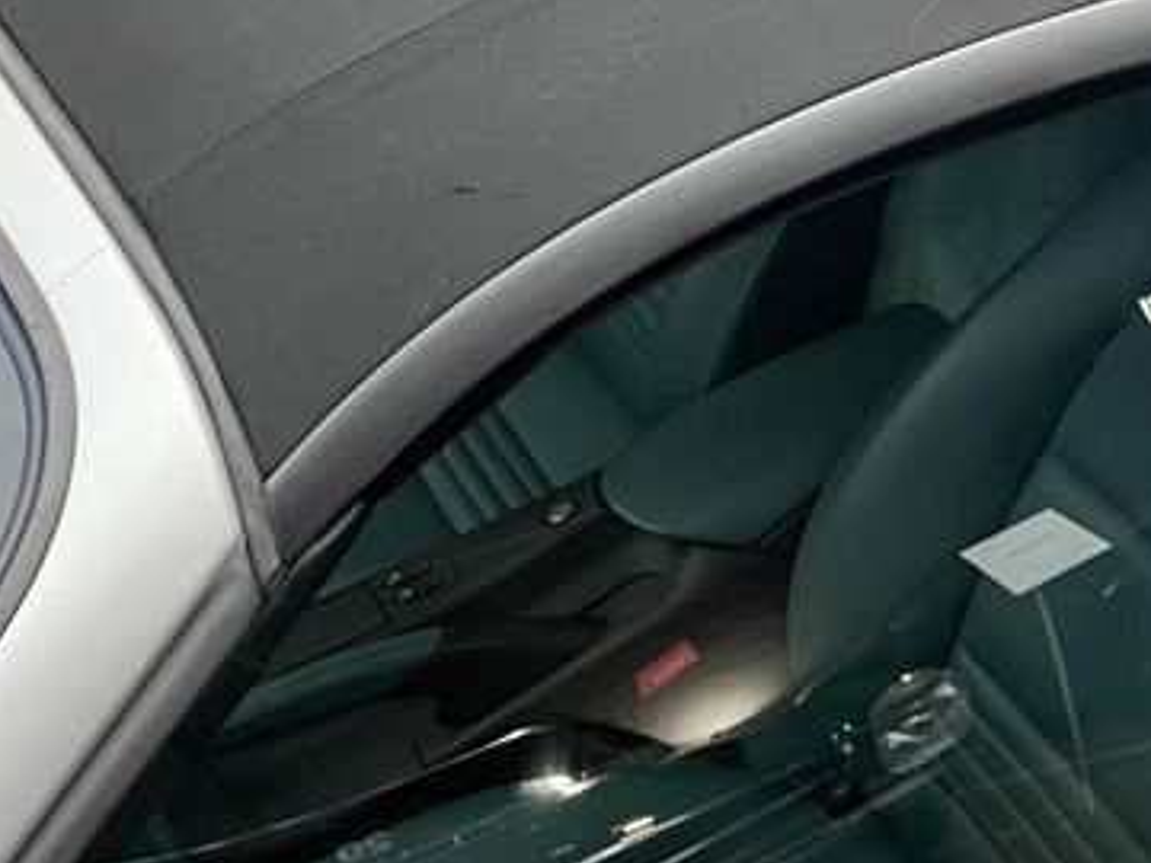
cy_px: -29
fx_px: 2461
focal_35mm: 74
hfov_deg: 25.7
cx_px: 991
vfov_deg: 19.3
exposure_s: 1/50
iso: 100
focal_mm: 4.2
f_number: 1.6
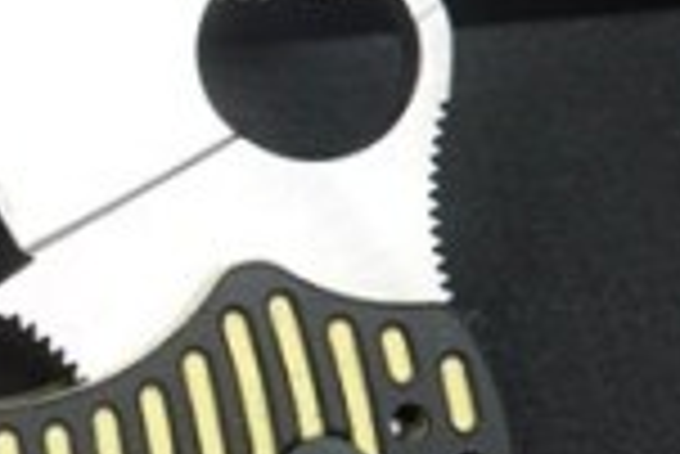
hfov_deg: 14.7
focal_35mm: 127
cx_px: -405
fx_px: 2401
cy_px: 9
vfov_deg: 10.7
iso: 400
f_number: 6.3
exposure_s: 1/30
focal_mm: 11.06
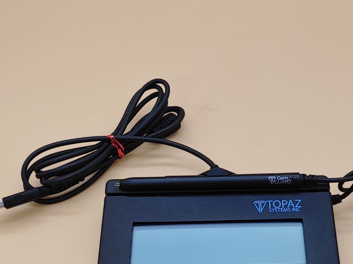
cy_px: 189
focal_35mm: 61
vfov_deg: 23.8
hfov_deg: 31.5
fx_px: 622
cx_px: 232
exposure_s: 1/141
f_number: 1.8
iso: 50
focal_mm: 4.36
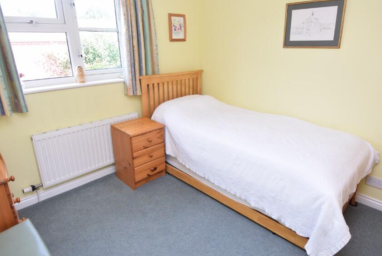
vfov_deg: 57.3
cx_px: 203
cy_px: 119
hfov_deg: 78.4
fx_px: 234
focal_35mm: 22
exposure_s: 1/100
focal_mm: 12
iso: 400
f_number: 5
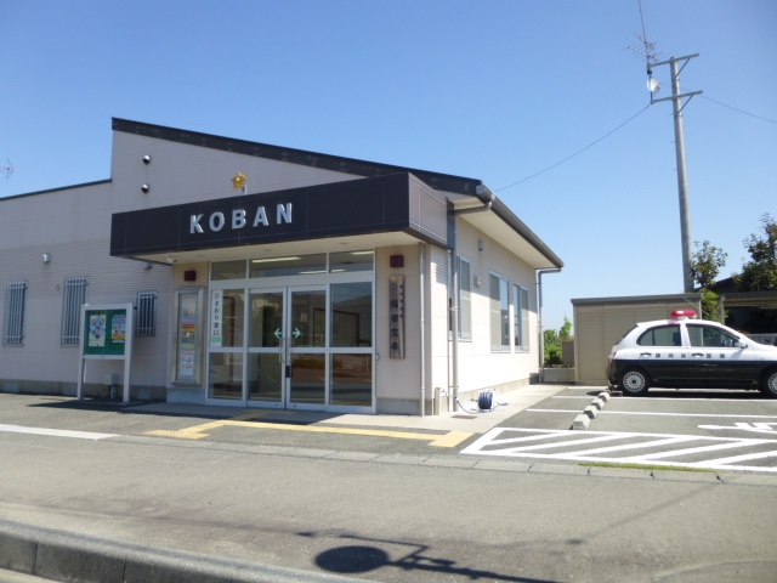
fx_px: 561
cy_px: 292
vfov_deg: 54.9
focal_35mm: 25
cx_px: 388
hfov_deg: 69.4
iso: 100
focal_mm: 4.5
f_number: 3.1
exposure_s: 1/1000
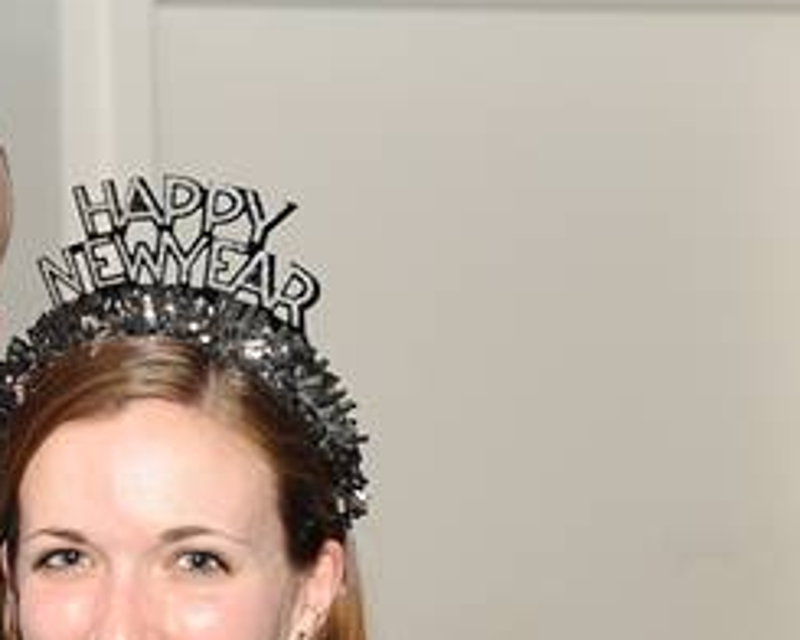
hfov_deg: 15.9
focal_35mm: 118
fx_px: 2794
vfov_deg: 13.0
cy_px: 470
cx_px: -26
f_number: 5.6
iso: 1100
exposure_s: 1/250
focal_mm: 56
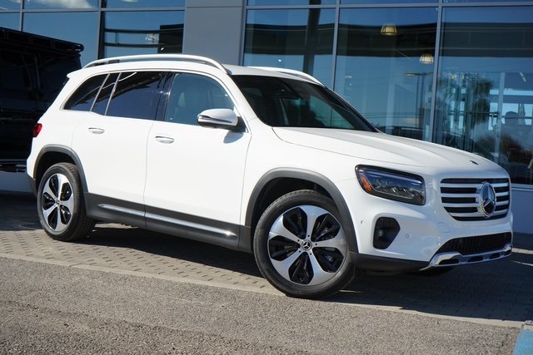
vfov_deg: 28.1
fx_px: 711
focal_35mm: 48
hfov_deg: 41.1
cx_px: 266
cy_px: 178
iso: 800
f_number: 8
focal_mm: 48
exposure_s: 1/2000
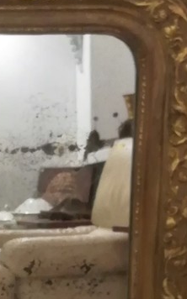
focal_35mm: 112
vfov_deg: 18.3
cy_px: 273
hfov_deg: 11.5
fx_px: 915
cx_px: -16
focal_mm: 3.83
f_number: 2.2
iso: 320
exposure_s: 1/33.3
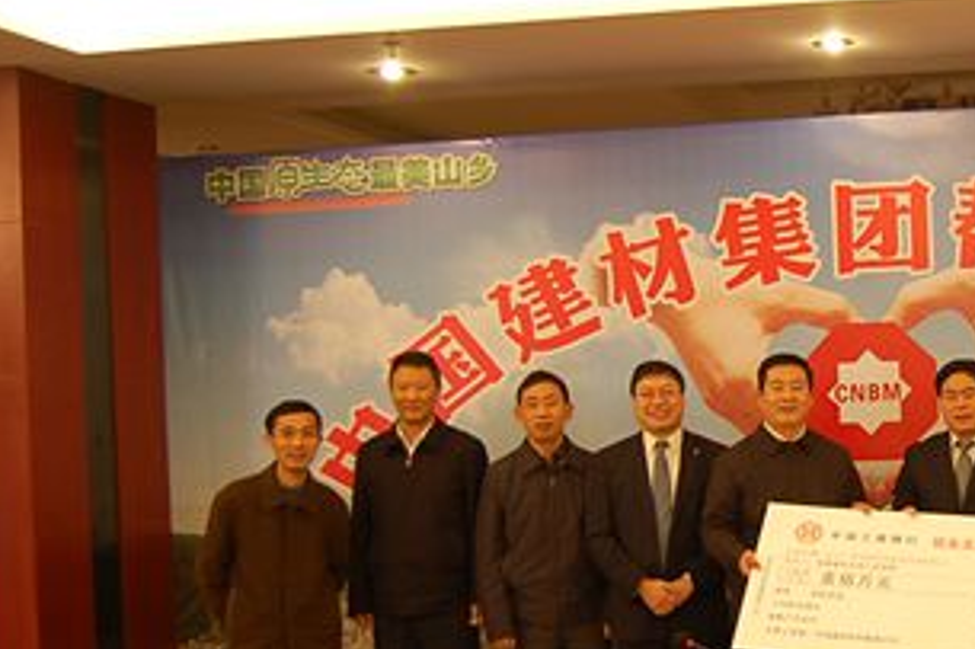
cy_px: 433
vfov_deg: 20.8
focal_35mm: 65
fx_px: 1759
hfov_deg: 29.4
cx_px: 924
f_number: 3.8
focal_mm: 22
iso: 500
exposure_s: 1/30
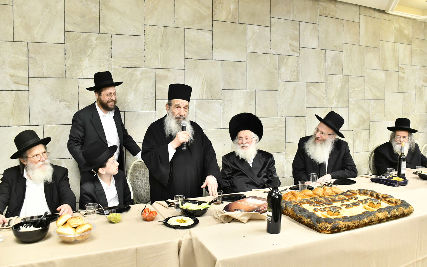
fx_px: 338
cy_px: 127
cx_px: 213
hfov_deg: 64.6
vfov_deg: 43.1
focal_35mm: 29
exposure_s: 1/160
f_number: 5.6
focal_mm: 28
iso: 2000
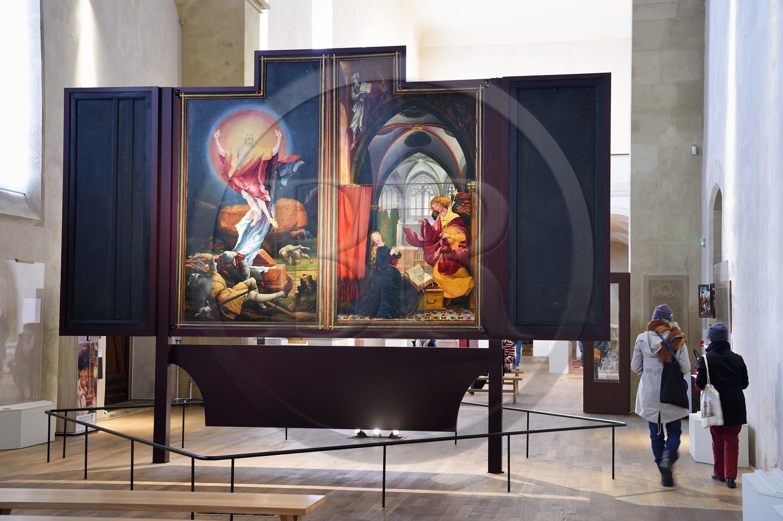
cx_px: 392
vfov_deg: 26.0
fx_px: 1130
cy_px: 260
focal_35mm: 52
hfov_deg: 38.2
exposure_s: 1/15
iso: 1600
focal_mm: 52
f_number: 5
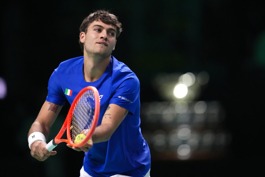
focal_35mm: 400
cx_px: 132
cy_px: 88
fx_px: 2943
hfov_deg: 5.2
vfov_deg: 3.4
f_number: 2.8
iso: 6400
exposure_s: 1/2500
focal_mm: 400
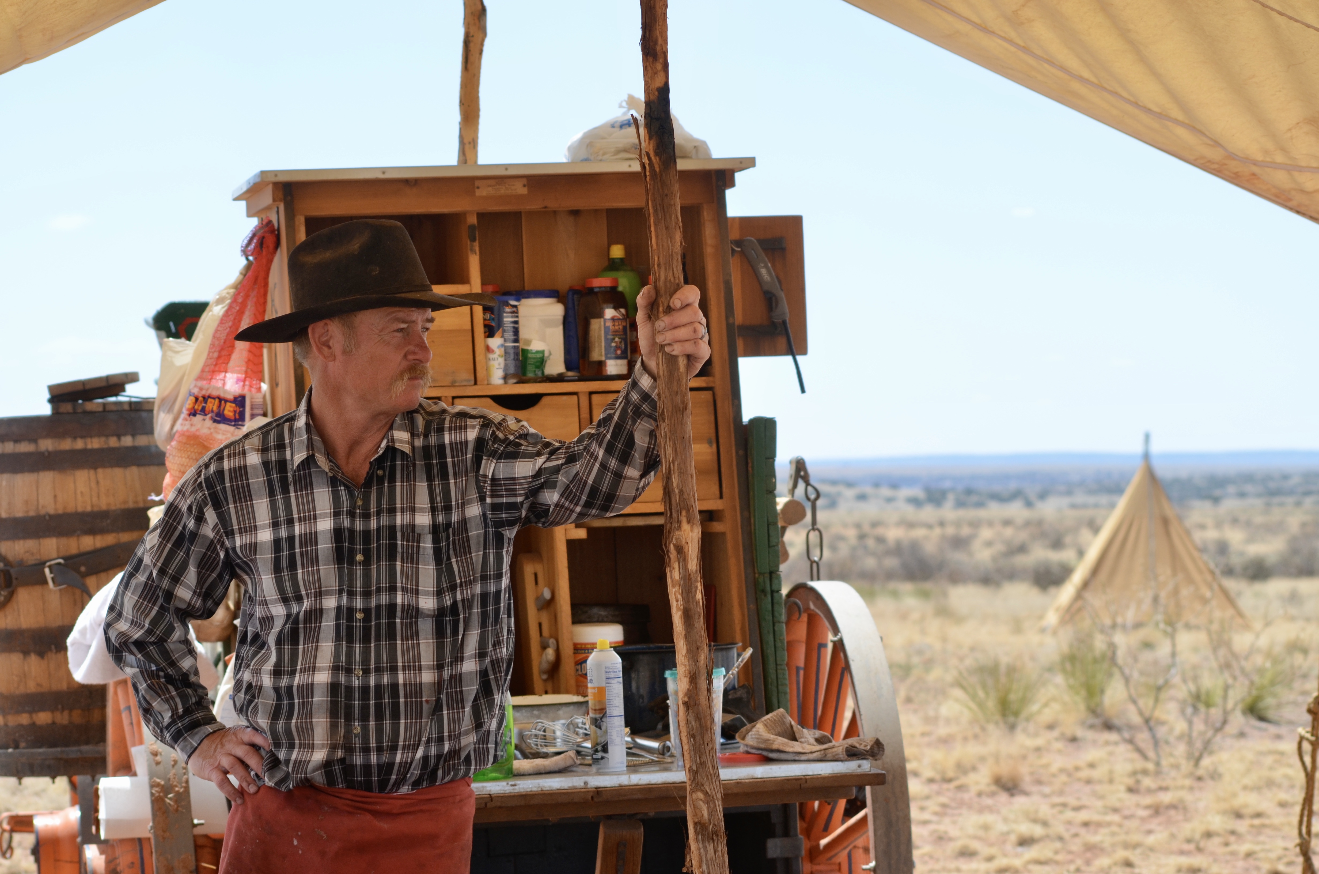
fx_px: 3839
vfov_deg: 13.0
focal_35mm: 105
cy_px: 437
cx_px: 660
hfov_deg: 19.5
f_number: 5.6
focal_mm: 70
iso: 200
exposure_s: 1/500
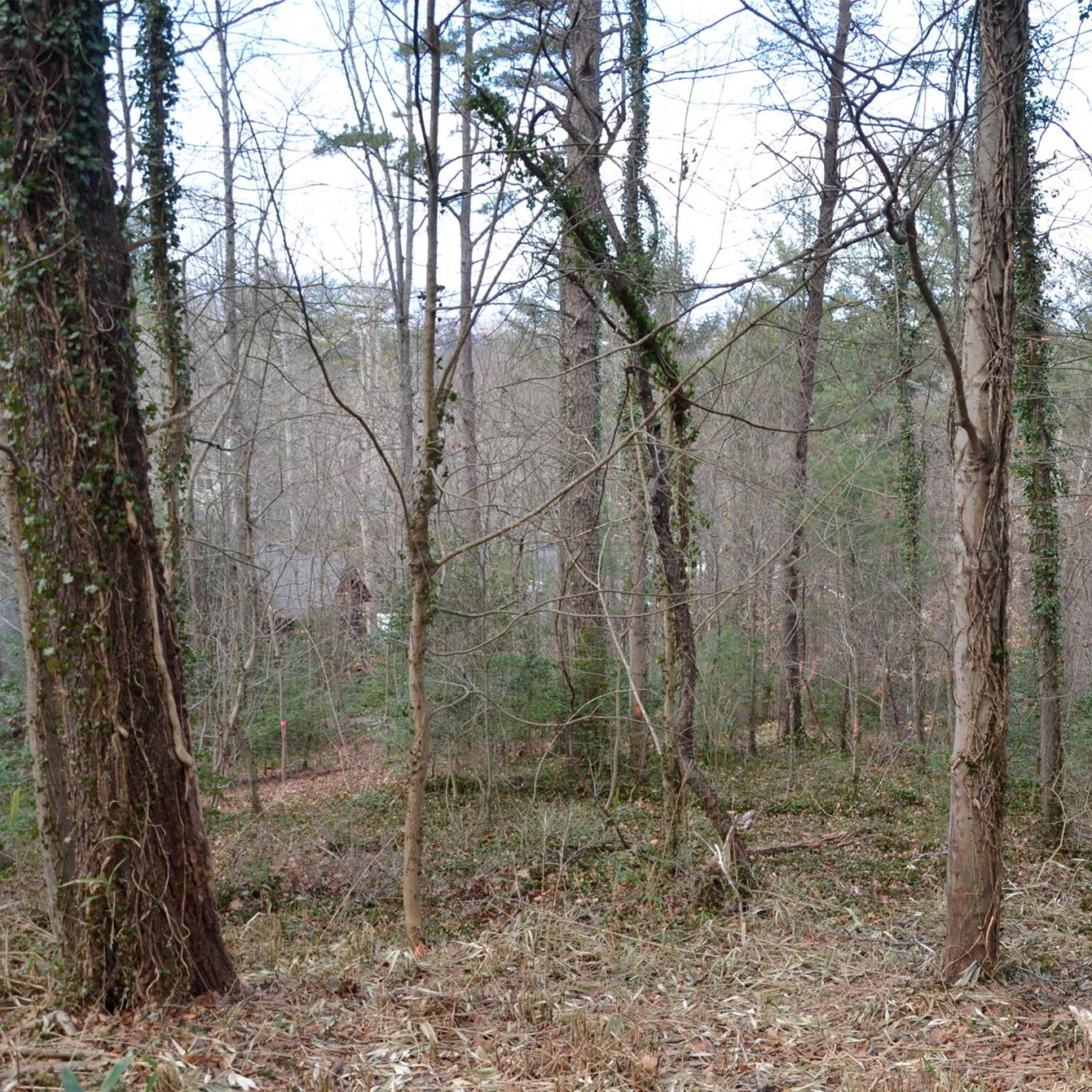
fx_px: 1249
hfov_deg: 46.1
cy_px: 552
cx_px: 774
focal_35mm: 35
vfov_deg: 47.2
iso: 250
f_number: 5.6
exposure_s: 1/125
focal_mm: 18
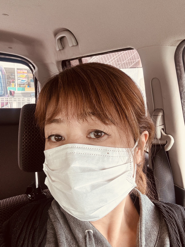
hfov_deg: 46.8
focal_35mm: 30
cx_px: 92
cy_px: 124
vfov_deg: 60.0
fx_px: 214
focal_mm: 2.69
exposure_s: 1/121
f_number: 1.9
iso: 32
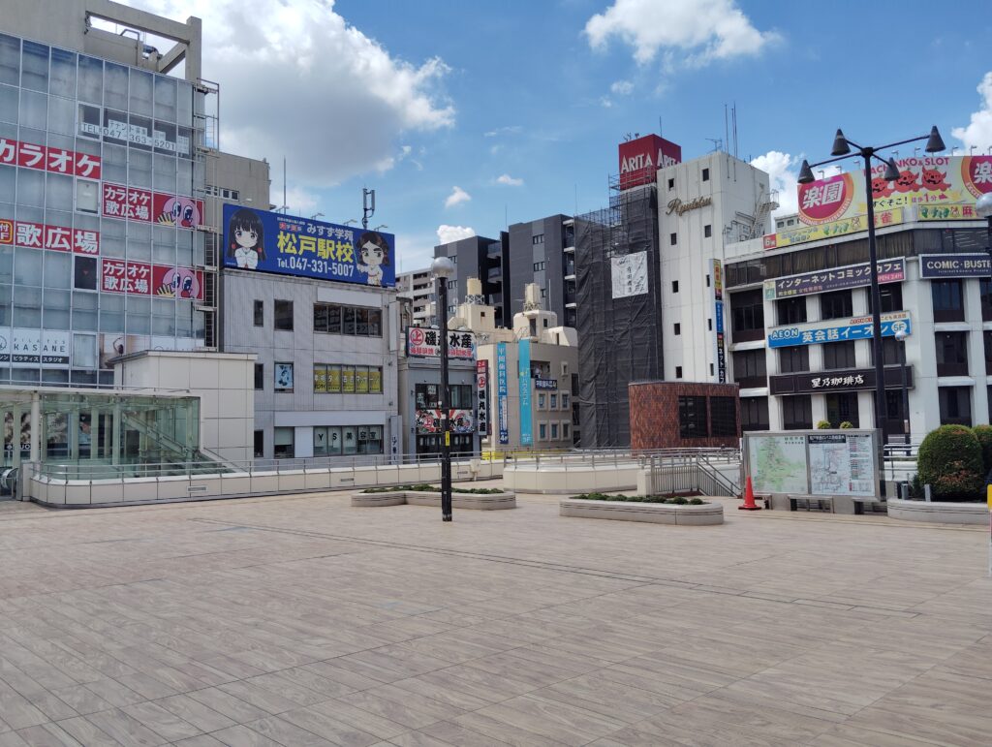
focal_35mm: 28
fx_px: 804
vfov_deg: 49.9
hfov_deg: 63.4
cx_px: 496
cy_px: 374
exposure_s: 1/1042
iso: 50
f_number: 1.8
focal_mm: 4.22
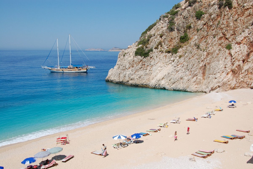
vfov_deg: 36.8
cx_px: 126
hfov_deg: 53.2
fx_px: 253
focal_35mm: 36
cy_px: 84
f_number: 10
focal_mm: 24
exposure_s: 1/400
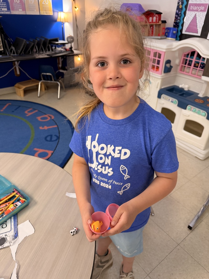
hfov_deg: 56.8
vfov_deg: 71.6
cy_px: 140
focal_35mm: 24
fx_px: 193
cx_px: 104
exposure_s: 1/60
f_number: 1.78
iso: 250
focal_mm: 6.76
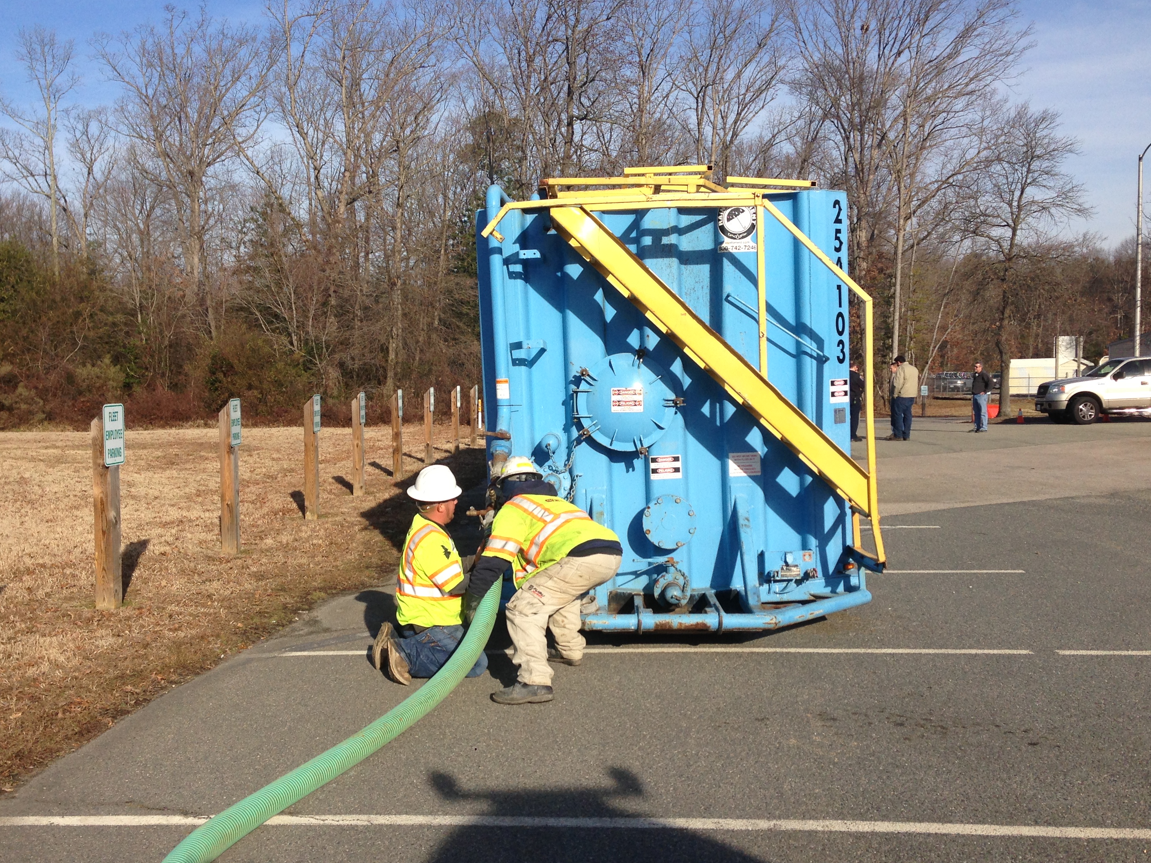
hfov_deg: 47.8
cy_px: 455
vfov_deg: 36.8
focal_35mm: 39
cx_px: 519
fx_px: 1297
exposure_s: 1/1695
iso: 50
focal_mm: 4.13
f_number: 2.4
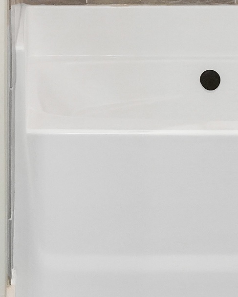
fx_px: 625
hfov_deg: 21.3
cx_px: 43
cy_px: -62
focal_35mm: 71
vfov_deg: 24.2
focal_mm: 10
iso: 2000
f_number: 4
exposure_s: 1/160
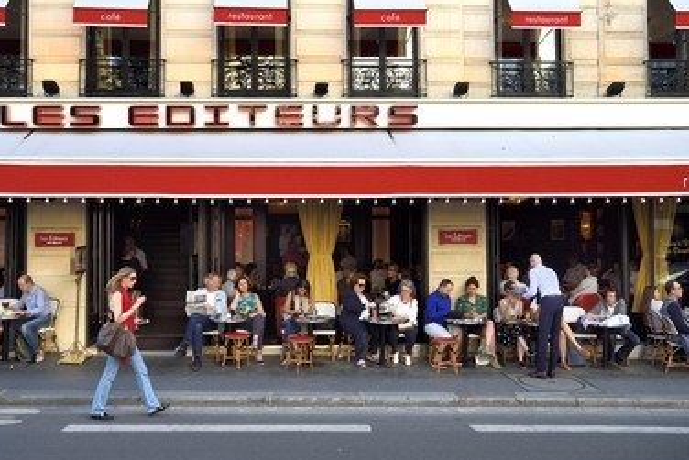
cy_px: 216
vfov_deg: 35.1
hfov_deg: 50.6
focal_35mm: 38
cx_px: 312
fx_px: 728
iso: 400
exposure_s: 1/400
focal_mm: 34
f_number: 5
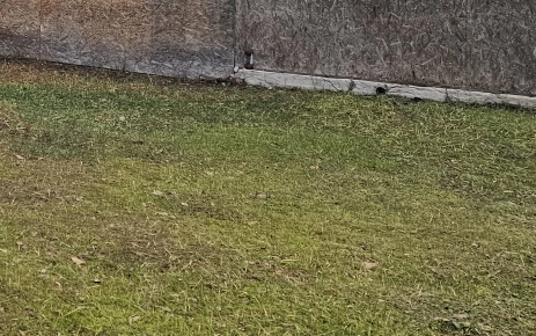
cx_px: -29
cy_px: -142
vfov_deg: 18.0
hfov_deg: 28.6
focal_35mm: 66
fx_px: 965
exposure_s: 1/120
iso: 160
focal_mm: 6.3
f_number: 1.7
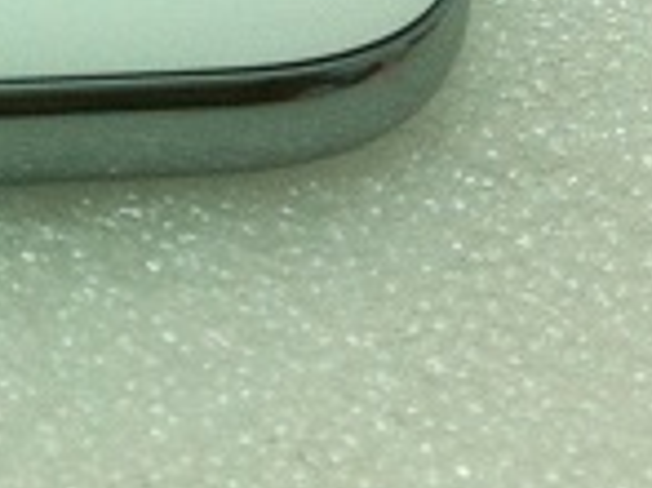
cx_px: -293
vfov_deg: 9.4
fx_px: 2861
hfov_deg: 12.4
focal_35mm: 152
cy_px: -297
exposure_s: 1/17
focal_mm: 3.85
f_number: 2.8
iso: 80
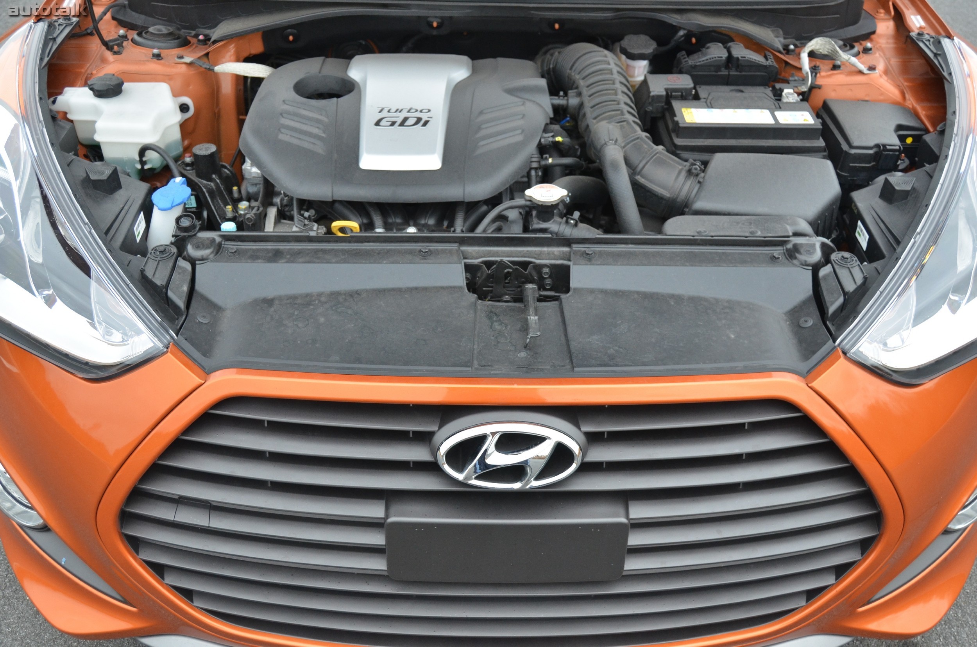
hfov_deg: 53.2
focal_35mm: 36
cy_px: 324
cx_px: 488
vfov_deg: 36.7
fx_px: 975
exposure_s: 1/500
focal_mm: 24
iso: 900
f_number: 3.8
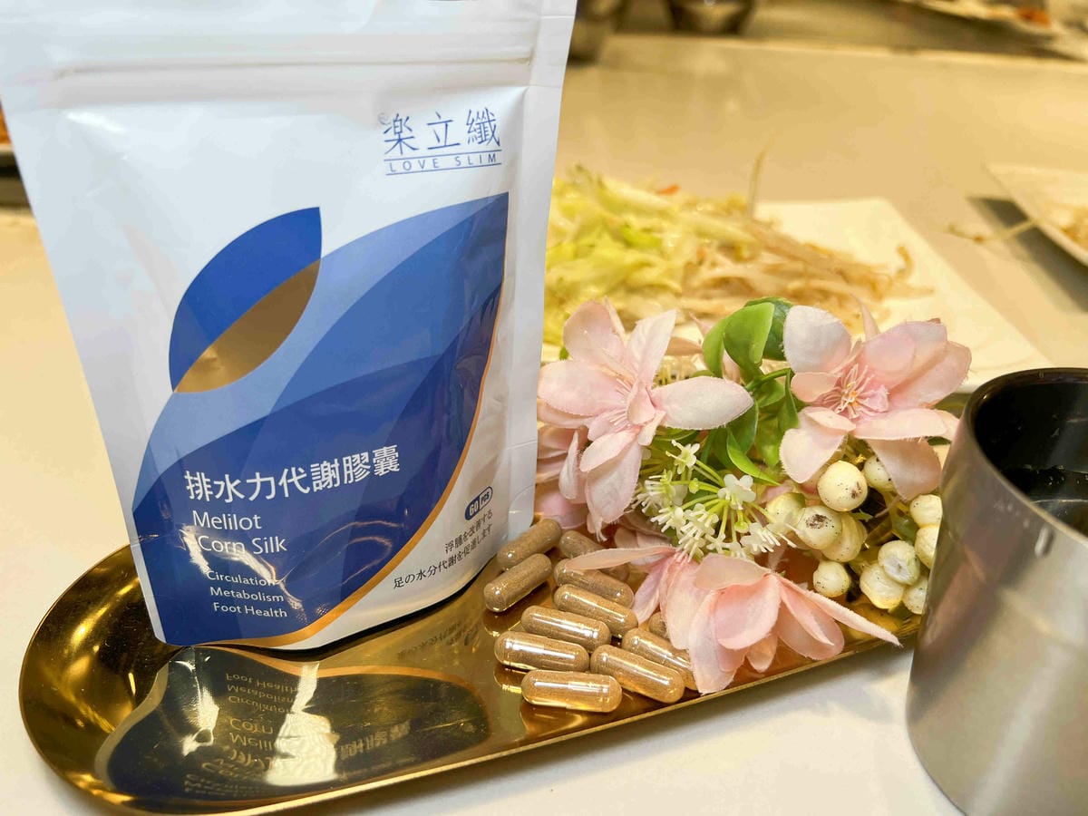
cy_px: 408
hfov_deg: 67.3
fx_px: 817
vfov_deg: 53.1
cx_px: 544
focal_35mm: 26
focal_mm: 5.7
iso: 40
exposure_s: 1/196
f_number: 1.5
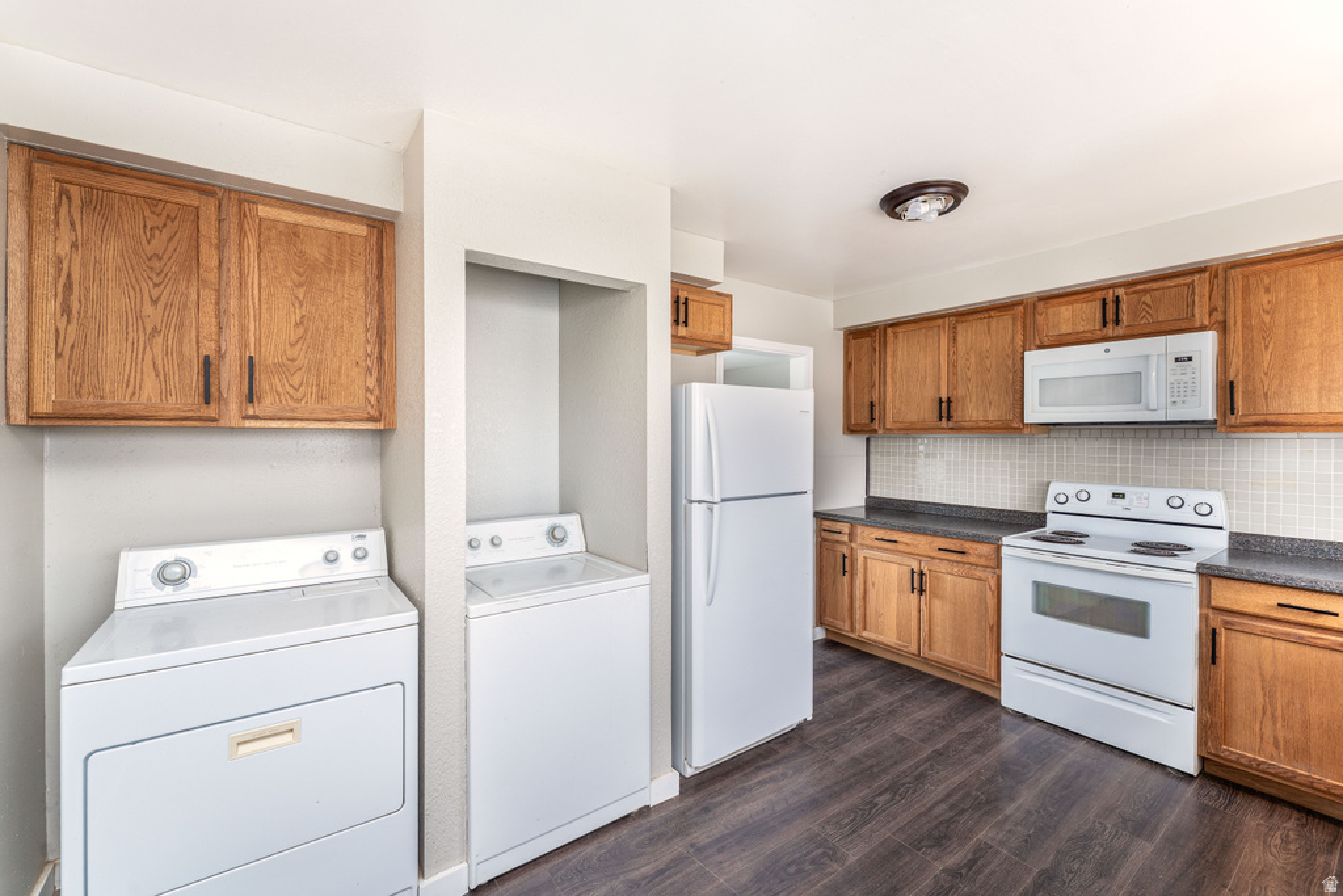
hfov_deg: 104.2
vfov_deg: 81.2
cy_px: 448
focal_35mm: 14
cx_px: 672
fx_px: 522
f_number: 8
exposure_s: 1/13
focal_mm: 14
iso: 320
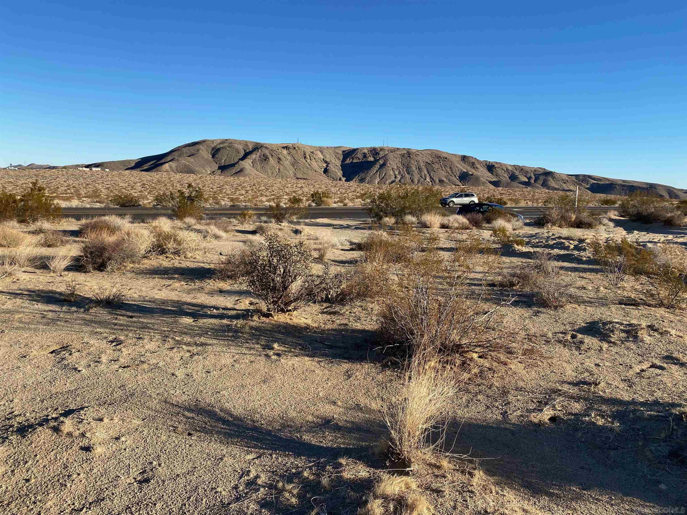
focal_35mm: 26
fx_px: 516
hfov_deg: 67.3
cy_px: 258
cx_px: 344
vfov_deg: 53.1
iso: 32
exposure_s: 1/2183
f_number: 1.8
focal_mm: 4.25
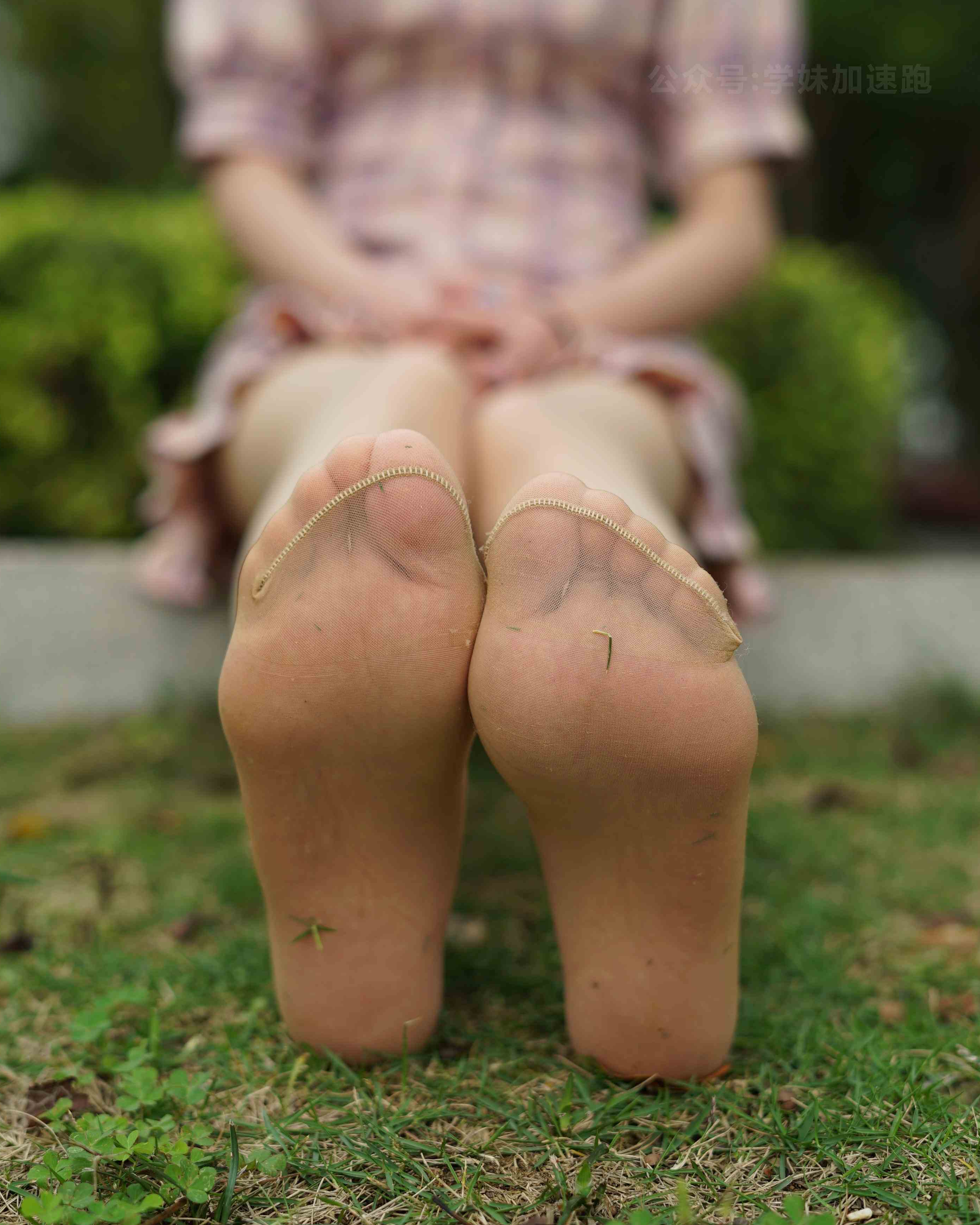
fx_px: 2067
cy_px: 614
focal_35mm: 57
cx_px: 492
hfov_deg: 26.7
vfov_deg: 33.0
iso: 100
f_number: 2.8
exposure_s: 1/640
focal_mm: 50
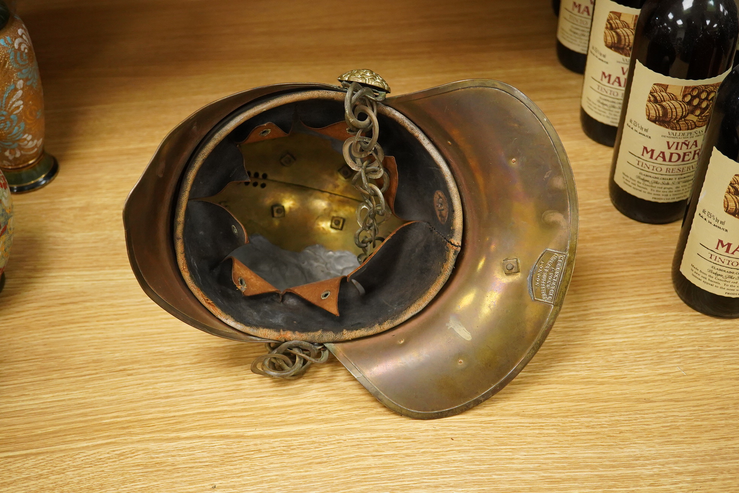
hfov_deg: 43.6
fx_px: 924
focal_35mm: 45
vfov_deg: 29.9
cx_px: 370
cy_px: 246
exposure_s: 1/320
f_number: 5
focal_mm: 30
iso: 2500
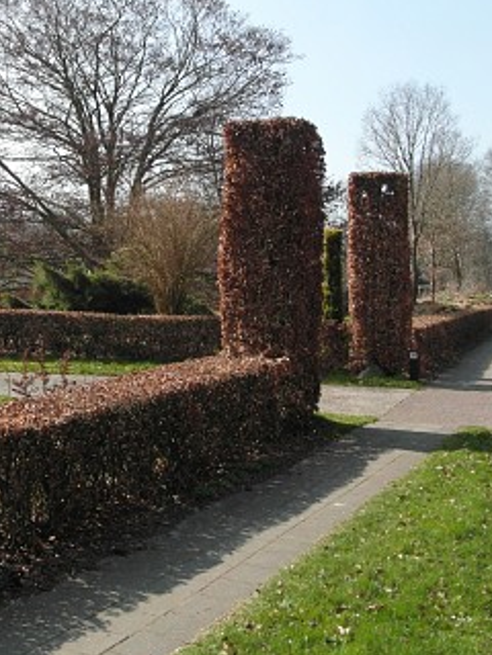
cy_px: 219
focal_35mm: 45
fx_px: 853
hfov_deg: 31.9
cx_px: 166
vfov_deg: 41.5
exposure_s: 1/250
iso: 80
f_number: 5
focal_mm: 5.3
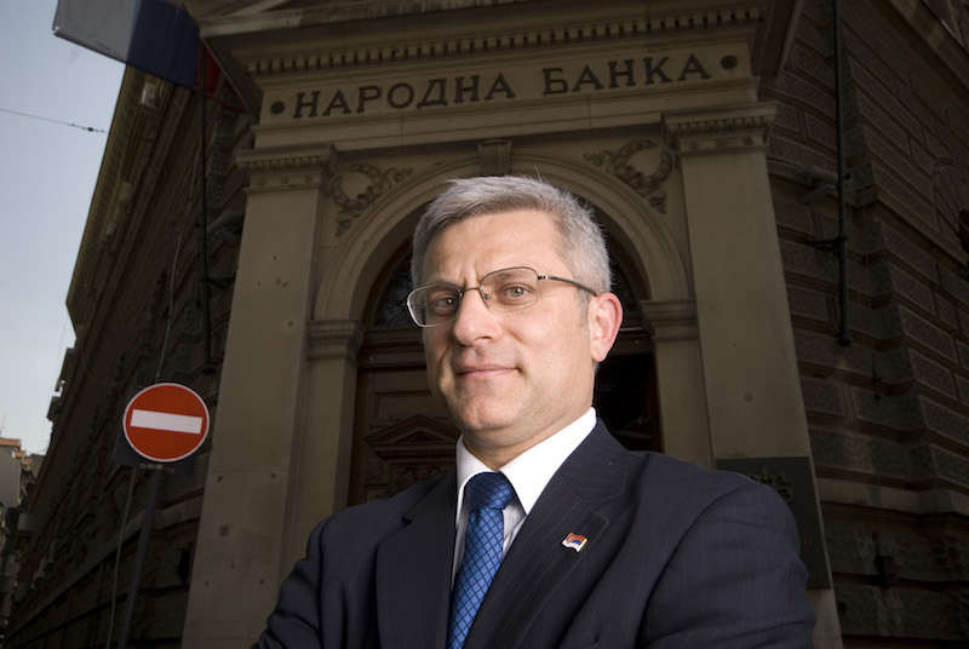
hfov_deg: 61.9
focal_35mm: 30
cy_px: 324
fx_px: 809
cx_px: 484
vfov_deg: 43.7
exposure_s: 1/160
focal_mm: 20
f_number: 8
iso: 100
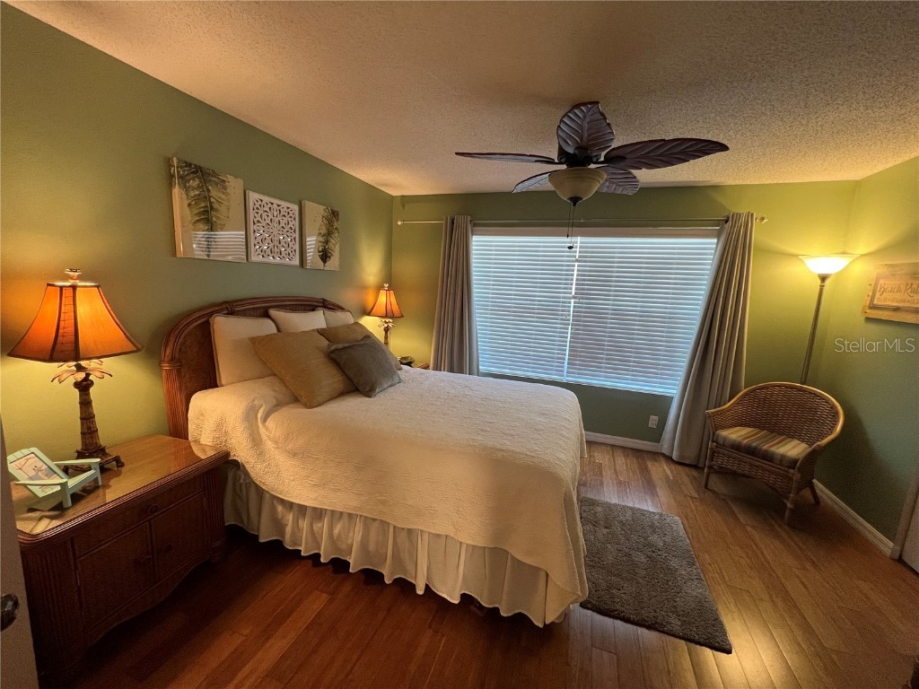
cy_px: 344
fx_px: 345
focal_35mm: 13
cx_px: 460
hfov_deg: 106.2
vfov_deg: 89.9
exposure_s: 1/60
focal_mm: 1.57
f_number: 1.8
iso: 250
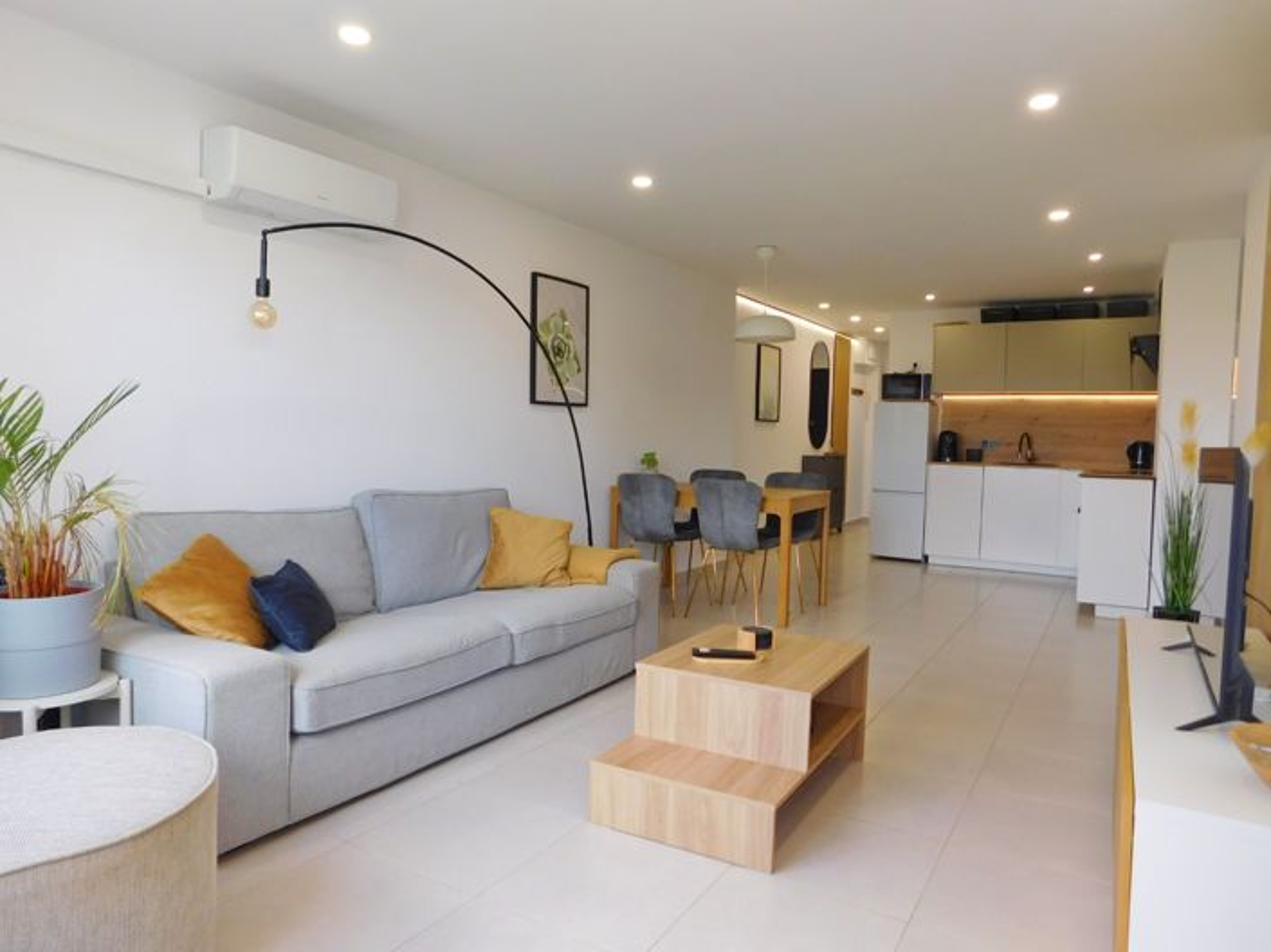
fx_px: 844
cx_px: 636
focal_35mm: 23
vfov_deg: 58.8
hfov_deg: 74.0
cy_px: 476
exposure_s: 1/80
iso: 125
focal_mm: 4
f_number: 3
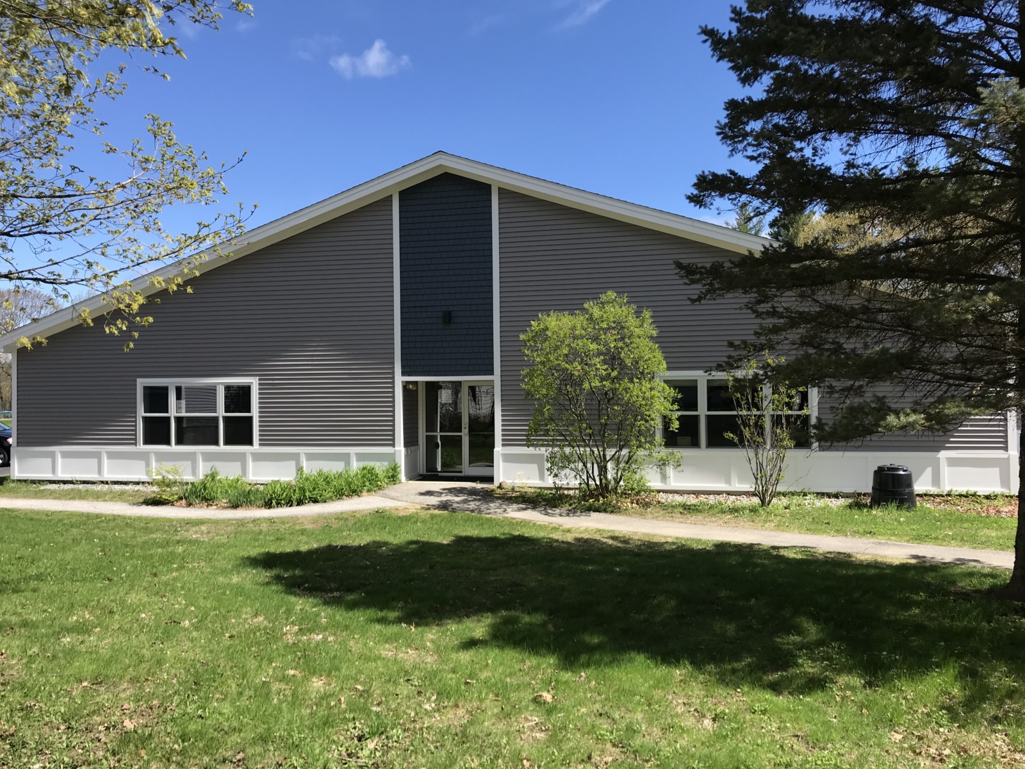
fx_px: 829
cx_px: 512
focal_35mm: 28
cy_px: 384
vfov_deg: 49.7
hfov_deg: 63.4
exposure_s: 1/1350
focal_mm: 3.99
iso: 20
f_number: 1.8
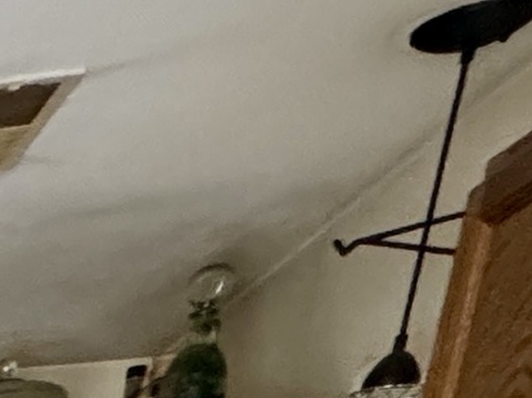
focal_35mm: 104
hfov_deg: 11.7
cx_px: -1002
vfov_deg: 9.5
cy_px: 1335
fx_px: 1597
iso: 320
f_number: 2.2
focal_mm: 2.22
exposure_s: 1/97
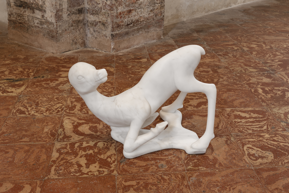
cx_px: 144
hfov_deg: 44.5
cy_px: 96
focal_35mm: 44
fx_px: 353
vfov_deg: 30.5
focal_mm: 44
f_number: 11
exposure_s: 4
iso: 100
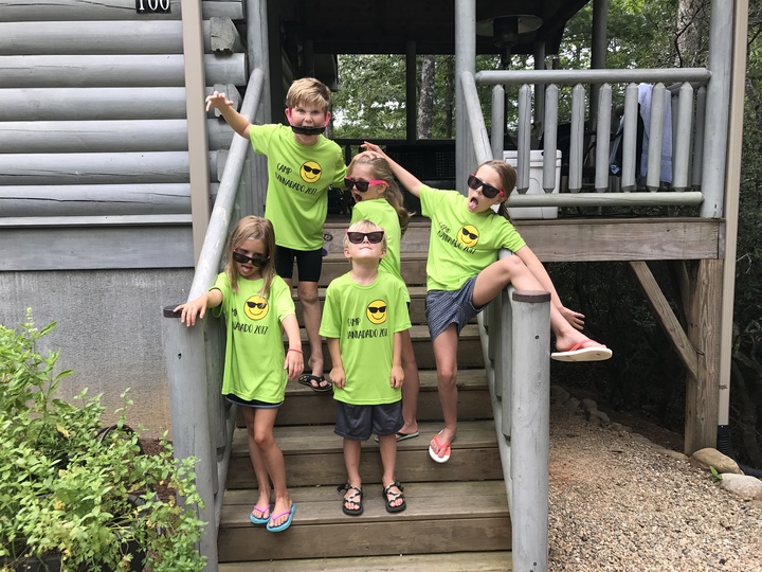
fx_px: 616
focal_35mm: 28
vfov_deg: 49.7
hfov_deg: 63.4
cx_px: 381
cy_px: 286
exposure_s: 1/352
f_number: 1.8
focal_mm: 3.99
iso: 20
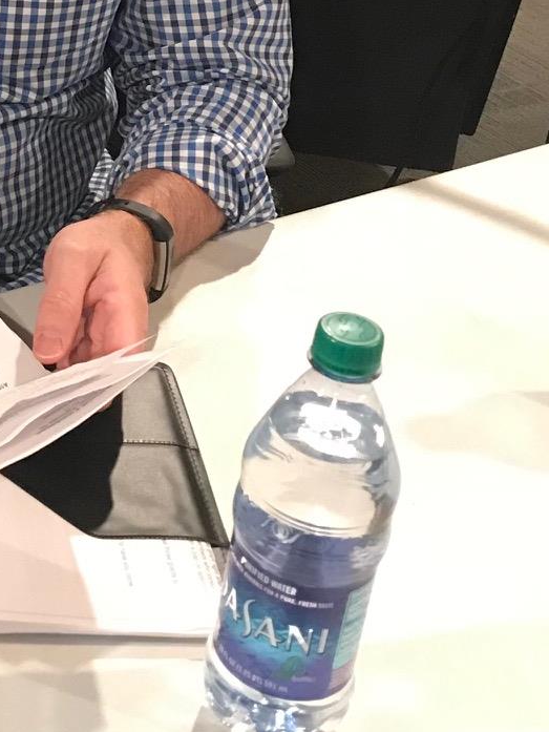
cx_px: -85
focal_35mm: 81
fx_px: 1712
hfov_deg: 17.5
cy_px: 80
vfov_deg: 23.5
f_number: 1.8
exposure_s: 1/12
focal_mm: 3.99
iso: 100
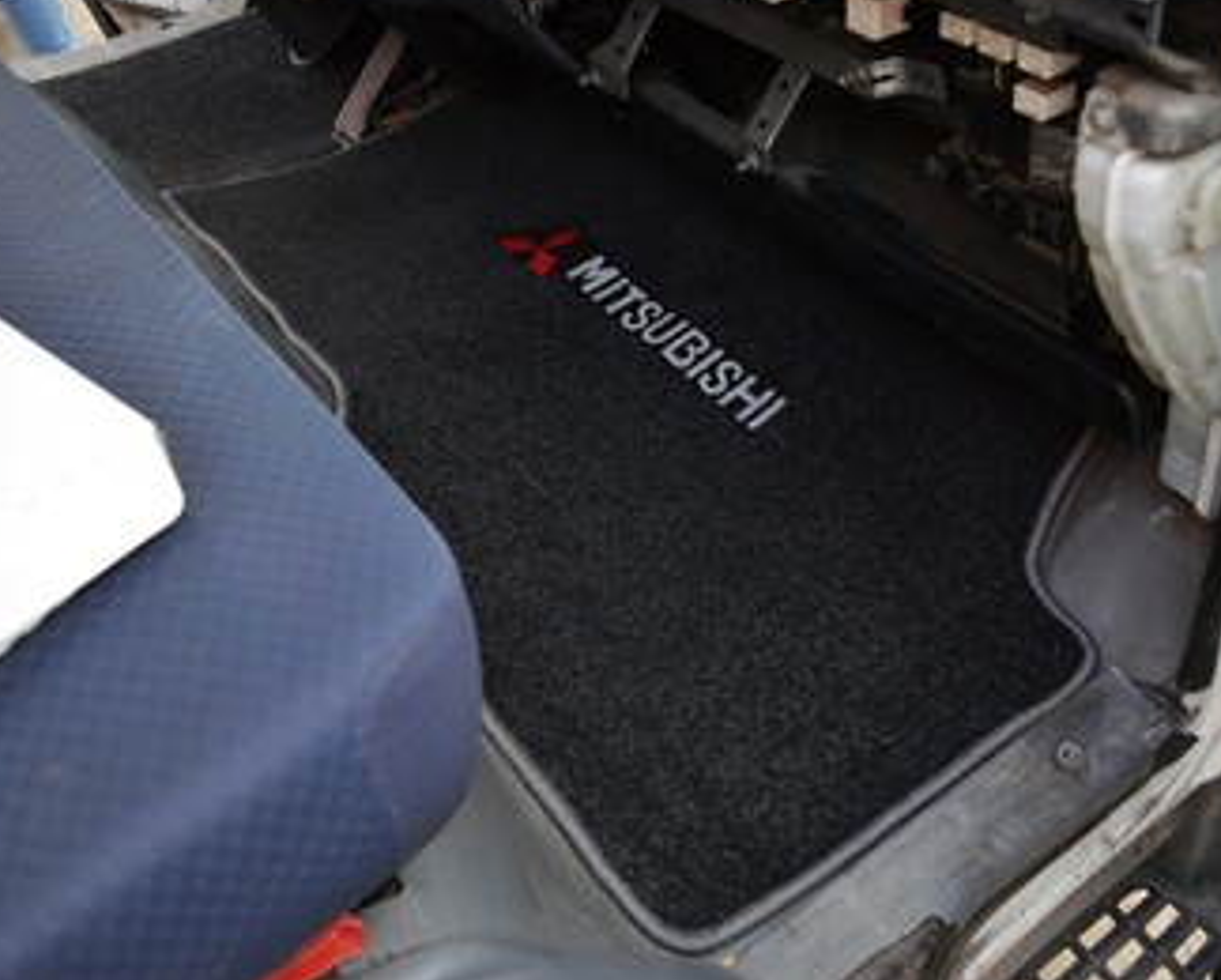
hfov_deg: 45.7
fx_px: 1447
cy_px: 467
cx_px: 671
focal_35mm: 40
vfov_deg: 37.4
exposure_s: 1/30
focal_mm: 22
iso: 1100
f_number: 3.8
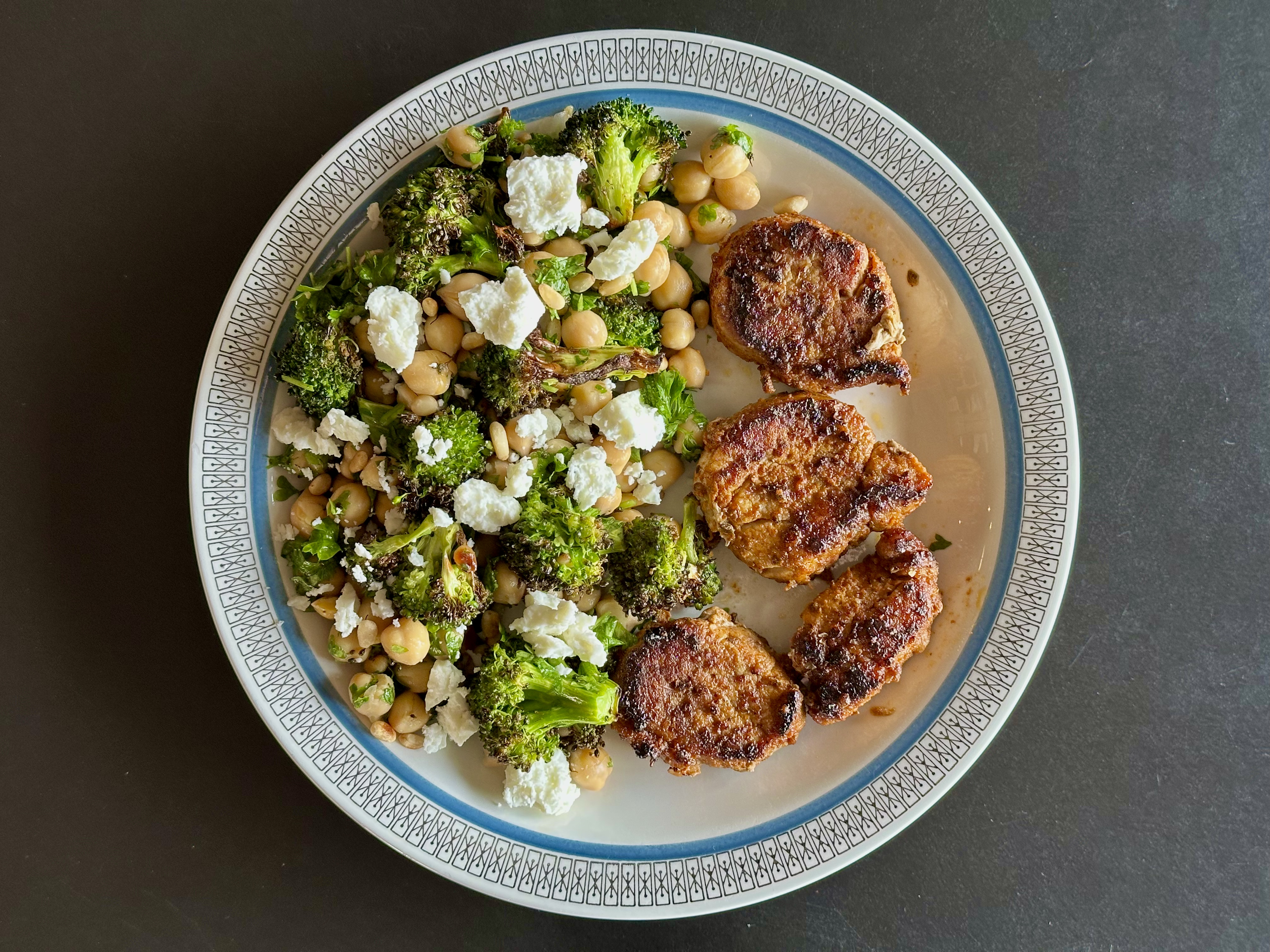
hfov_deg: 39.7
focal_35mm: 48
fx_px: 1761
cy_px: 476
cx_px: 635
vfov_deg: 30.3
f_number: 1.78
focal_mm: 6.86
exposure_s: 1/50
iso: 100
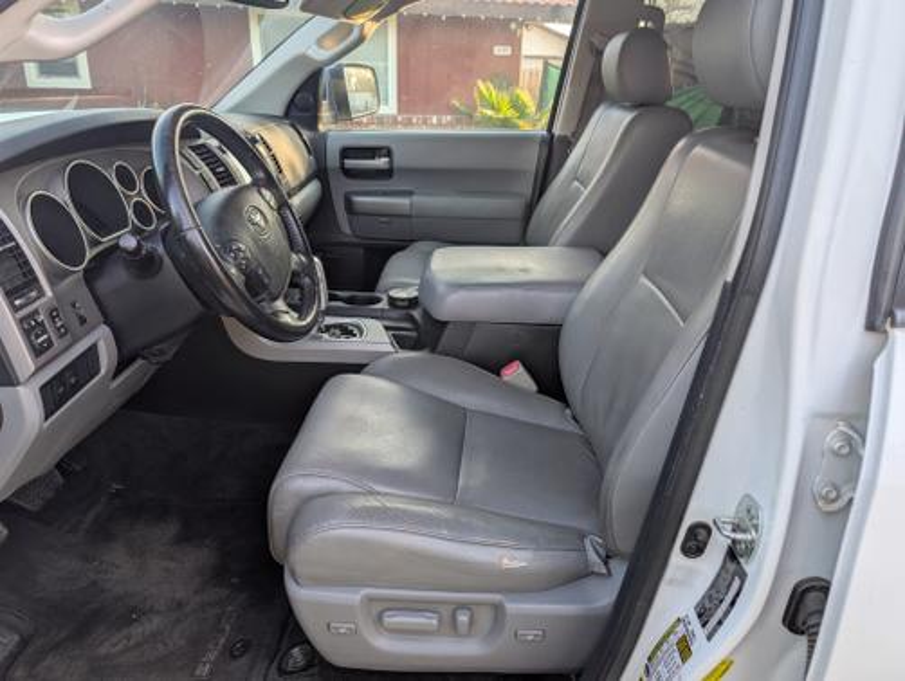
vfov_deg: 56.9
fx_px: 628
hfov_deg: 71.5
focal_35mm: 24
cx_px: 452
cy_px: 340
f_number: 1.68
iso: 24
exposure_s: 1/103
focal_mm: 6.9
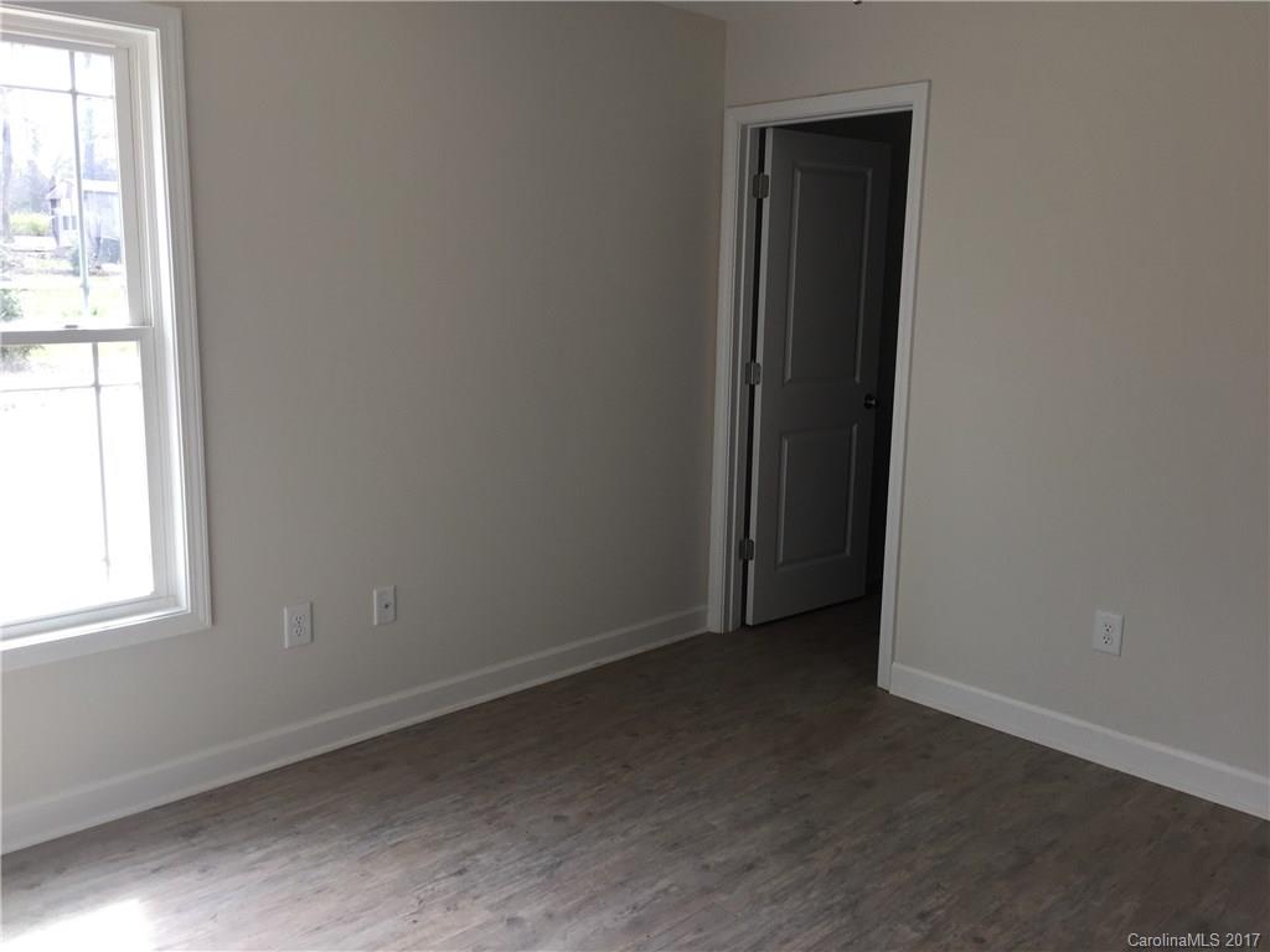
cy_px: 476
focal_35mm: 29
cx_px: 635
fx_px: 1064
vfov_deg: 48.2
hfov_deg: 61.7
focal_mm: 4.15
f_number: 2.2
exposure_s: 1/120
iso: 40
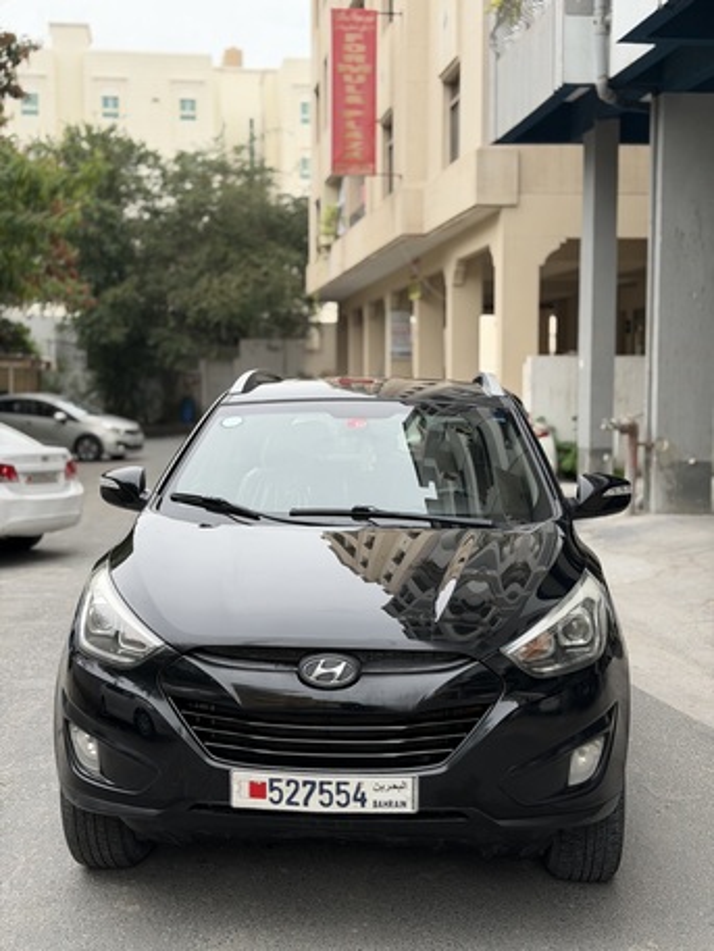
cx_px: 357
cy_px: 476
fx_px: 1319
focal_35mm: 48
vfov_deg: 39.6
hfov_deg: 30.3
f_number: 1.78
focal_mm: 6.76
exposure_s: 1/418
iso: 64
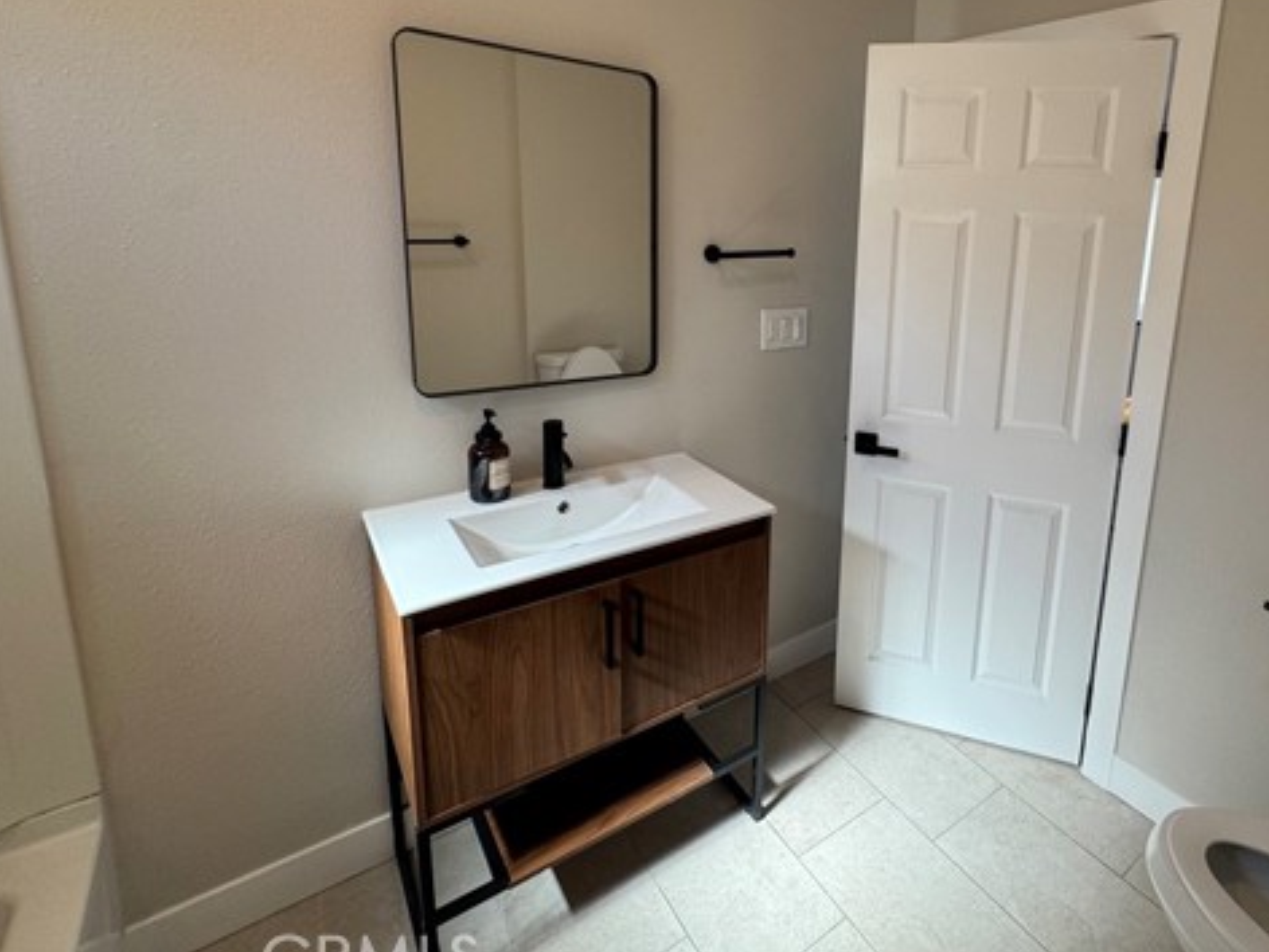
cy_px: 352
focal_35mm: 19
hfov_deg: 81.9
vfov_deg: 67.5
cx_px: 842
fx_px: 697
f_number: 2.2
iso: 80
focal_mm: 2.22
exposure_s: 1/120
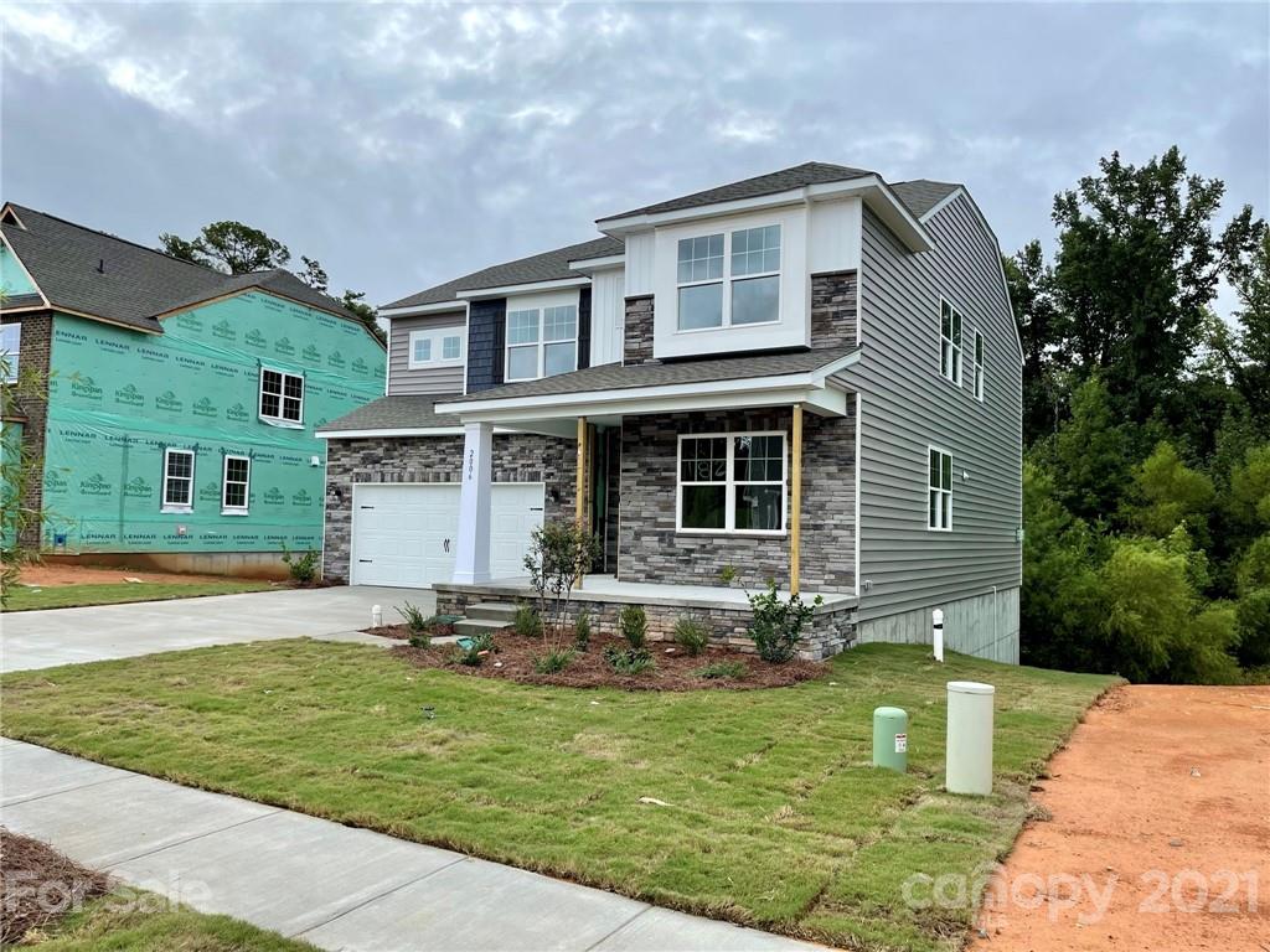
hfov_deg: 67.3
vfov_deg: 53.1
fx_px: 954
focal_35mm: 26
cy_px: 476
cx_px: 635
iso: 32
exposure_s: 1/3559
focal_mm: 5.1
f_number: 1.6
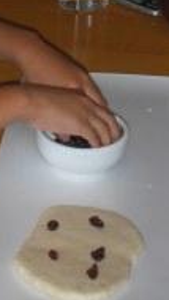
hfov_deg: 7.7
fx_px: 1250
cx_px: -38
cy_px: -21
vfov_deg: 13.4
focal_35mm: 157
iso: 66
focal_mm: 10.1
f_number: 4
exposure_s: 1/120
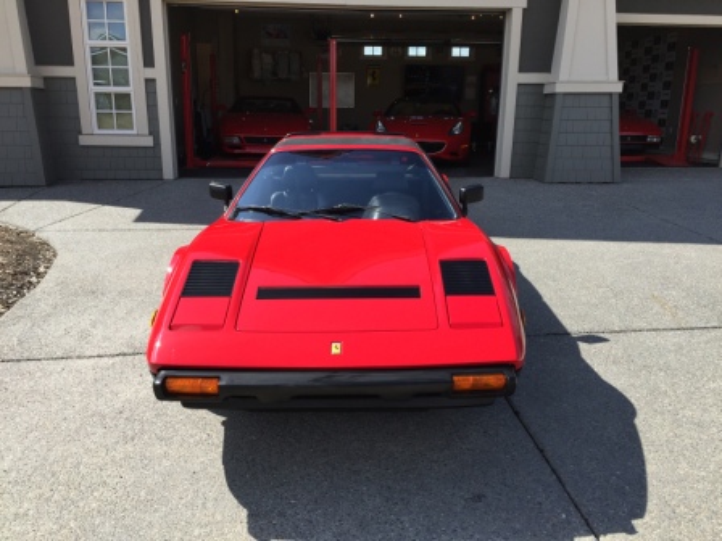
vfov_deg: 48.2
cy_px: 270
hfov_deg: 61.7
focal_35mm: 29
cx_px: 361
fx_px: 605
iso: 32
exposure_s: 1/1130
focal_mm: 4.15
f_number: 2.2
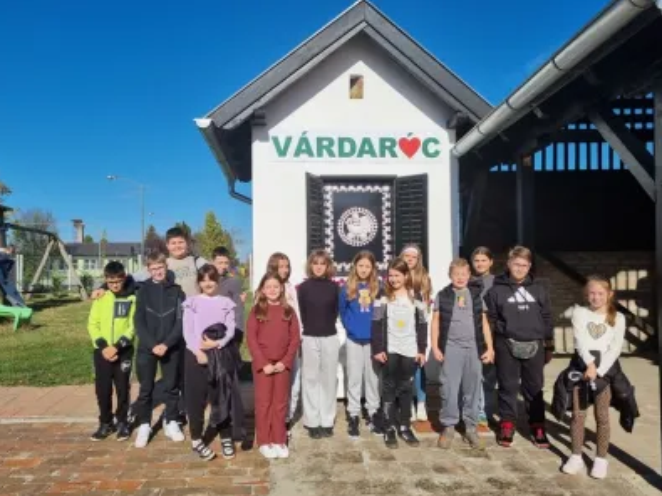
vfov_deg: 51.3
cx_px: 323
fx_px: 516
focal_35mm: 27
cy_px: 256
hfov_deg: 65.3
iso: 50
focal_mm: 5.4
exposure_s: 1/5632
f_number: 1.8
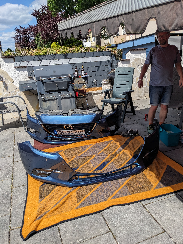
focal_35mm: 27
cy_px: 122
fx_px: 190
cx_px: 92
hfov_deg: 51.4
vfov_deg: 65.3
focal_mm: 4.38
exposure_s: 1/3906
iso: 57
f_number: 1.73
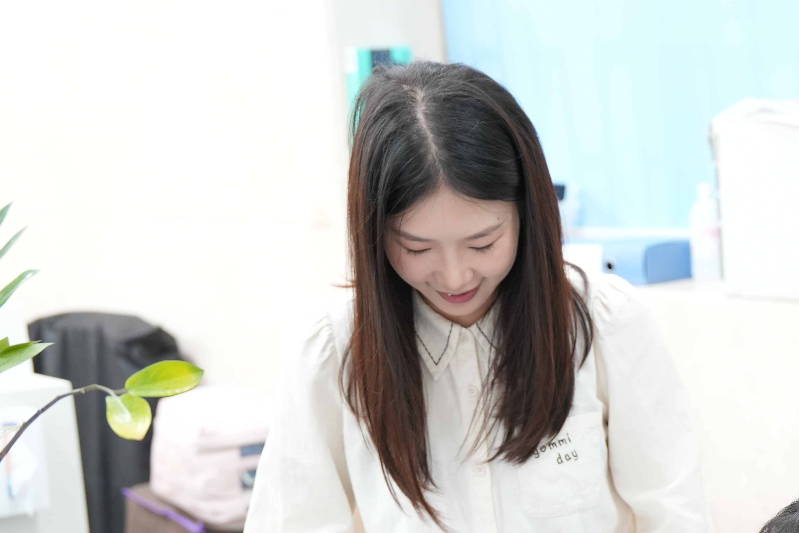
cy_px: 541
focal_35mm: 88
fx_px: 1953
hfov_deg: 22.7
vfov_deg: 15.2
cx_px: 689
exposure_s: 1/40
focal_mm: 39
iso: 1250
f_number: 2.8
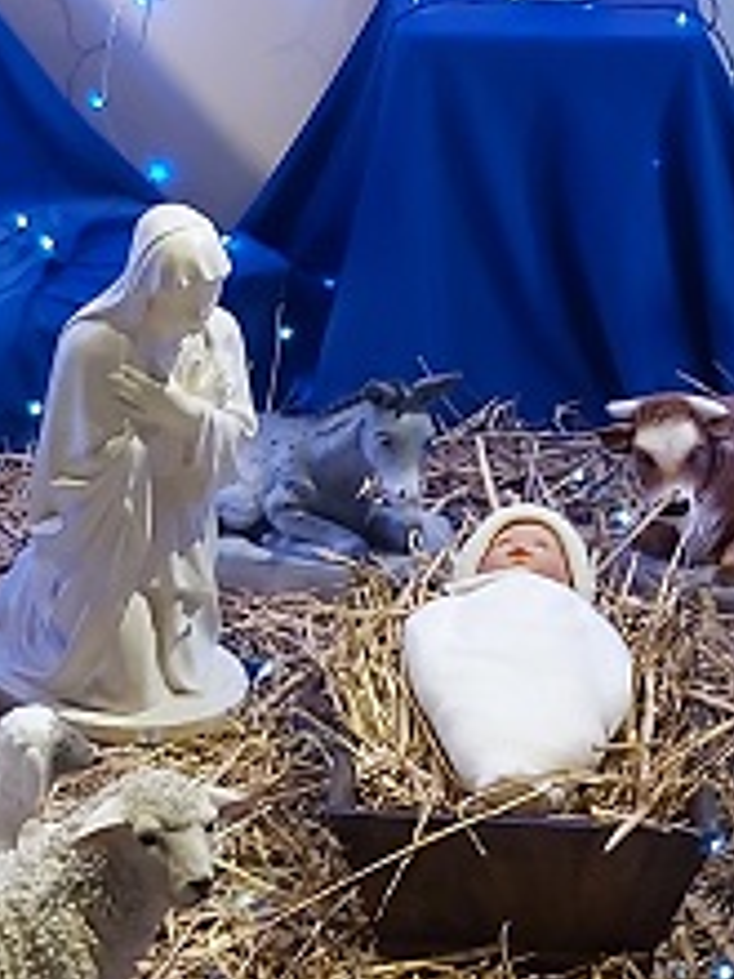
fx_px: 2855
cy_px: 750
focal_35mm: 101
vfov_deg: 19.3
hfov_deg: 14.6
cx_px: 463
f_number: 1.7
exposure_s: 1/60
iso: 160
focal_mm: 3.92
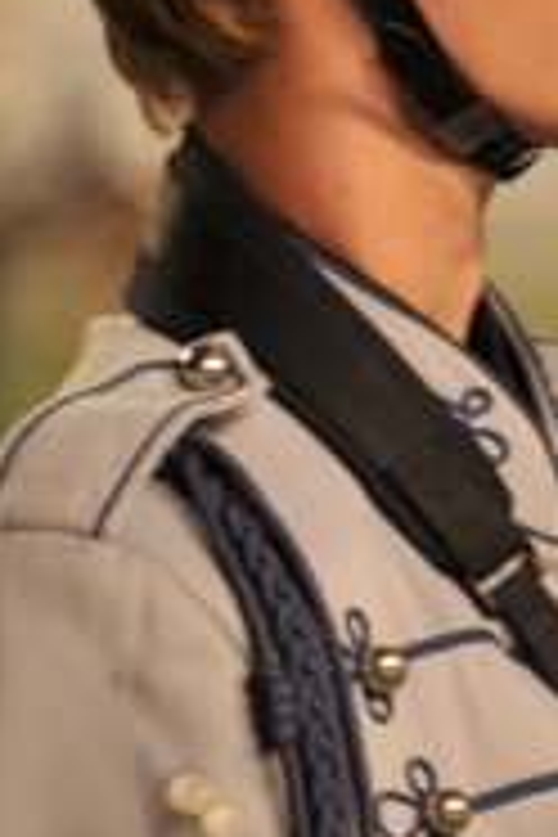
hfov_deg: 1.4
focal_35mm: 969
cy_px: 508
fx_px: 22527
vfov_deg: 2.1
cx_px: 745
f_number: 2.8
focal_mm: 200
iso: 200
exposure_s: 1/60
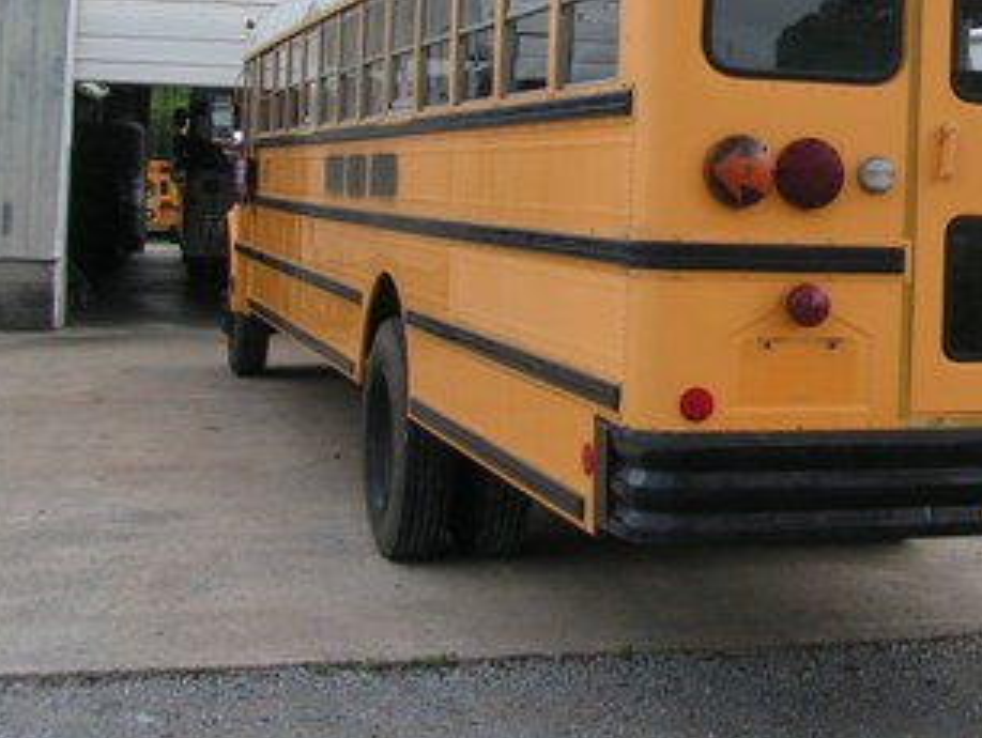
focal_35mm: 66
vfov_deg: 22.1
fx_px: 1874
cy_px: 175
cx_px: 838
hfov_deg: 28.5
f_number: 5.6
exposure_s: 1/200
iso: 50
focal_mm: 5.8
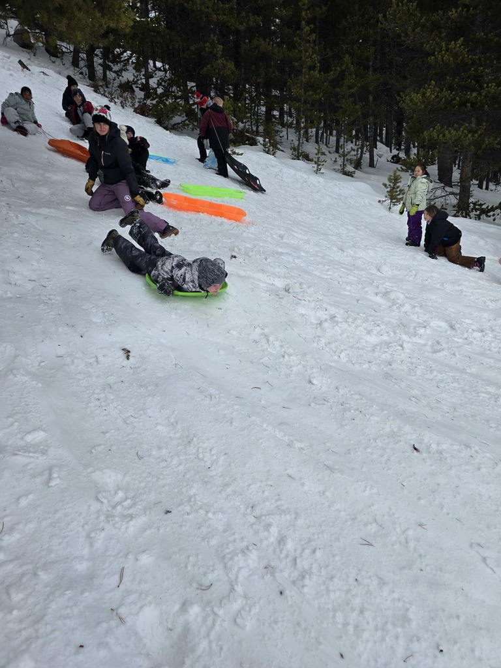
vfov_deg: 73.9
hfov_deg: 58.9
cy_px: 334
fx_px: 444
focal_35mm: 23
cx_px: 250
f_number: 1.7
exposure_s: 1/707
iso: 12
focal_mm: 6.3
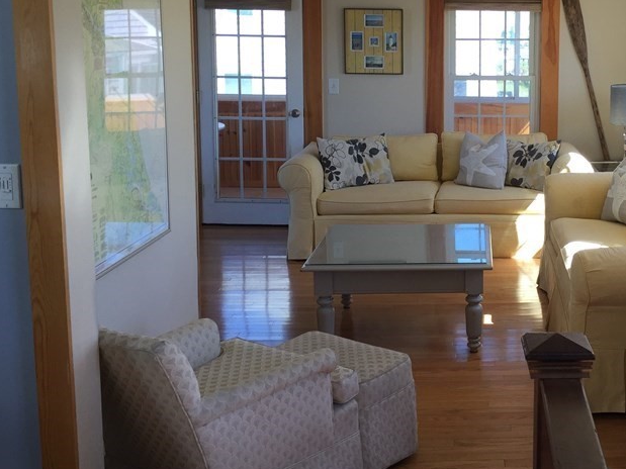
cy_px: 160
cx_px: 496
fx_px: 868
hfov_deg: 38.3
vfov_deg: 30.1
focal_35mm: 48
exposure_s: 1/120
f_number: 2.2
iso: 40
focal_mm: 4.15
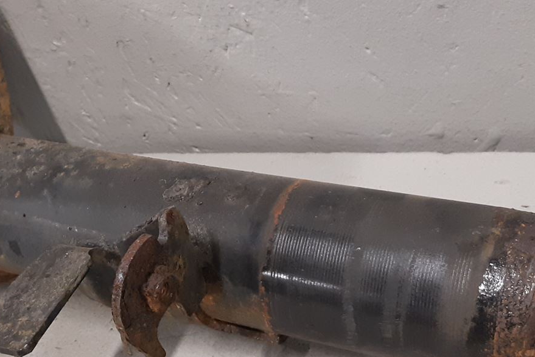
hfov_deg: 31.5
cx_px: 150
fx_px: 936
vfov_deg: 21.5
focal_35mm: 63
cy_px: 224
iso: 200
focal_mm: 3.93
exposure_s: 1/50
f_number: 1.7
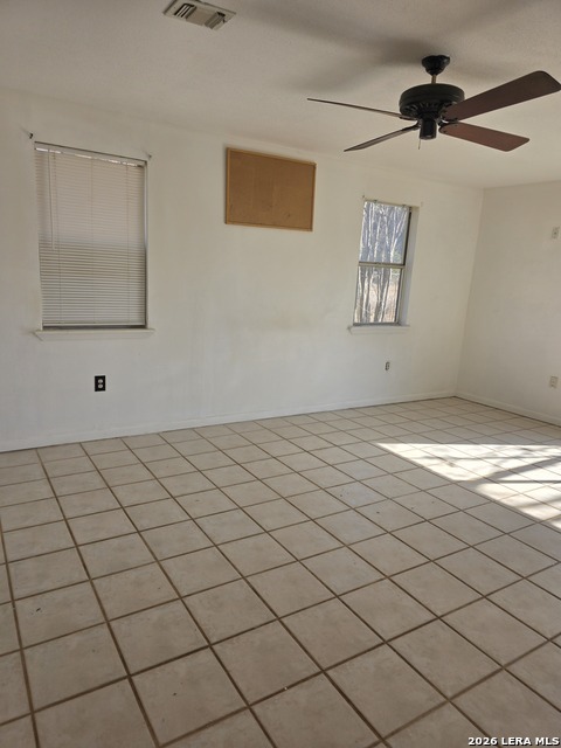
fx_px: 497
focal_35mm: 23
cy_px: 374
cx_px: 280
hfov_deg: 58.9
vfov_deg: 73.9
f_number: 1.7
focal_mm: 6.3
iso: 25
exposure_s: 1/359
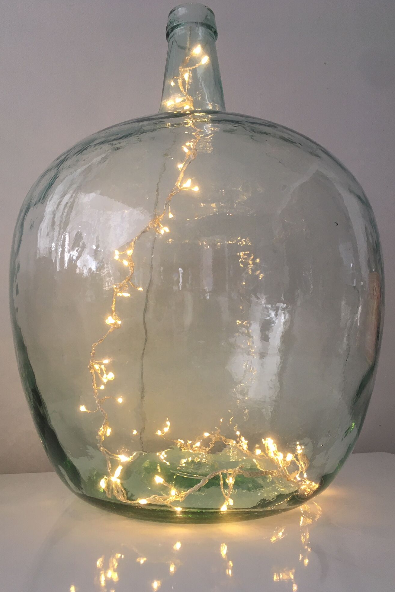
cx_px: 193
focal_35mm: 31
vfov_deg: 60.3
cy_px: 298
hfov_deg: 42.3
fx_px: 510
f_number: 2.2
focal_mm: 4.15
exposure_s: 1/33
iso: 50
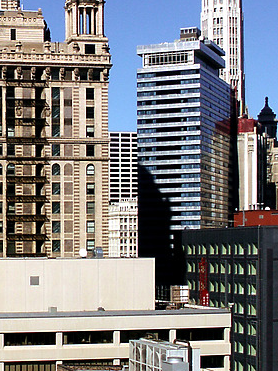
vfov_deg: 22.5
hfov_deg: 16.7
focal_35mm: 85
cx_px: -50
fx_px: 911
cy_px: 47
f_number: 6.7
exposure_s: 1/500
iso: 64
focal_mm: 7.2
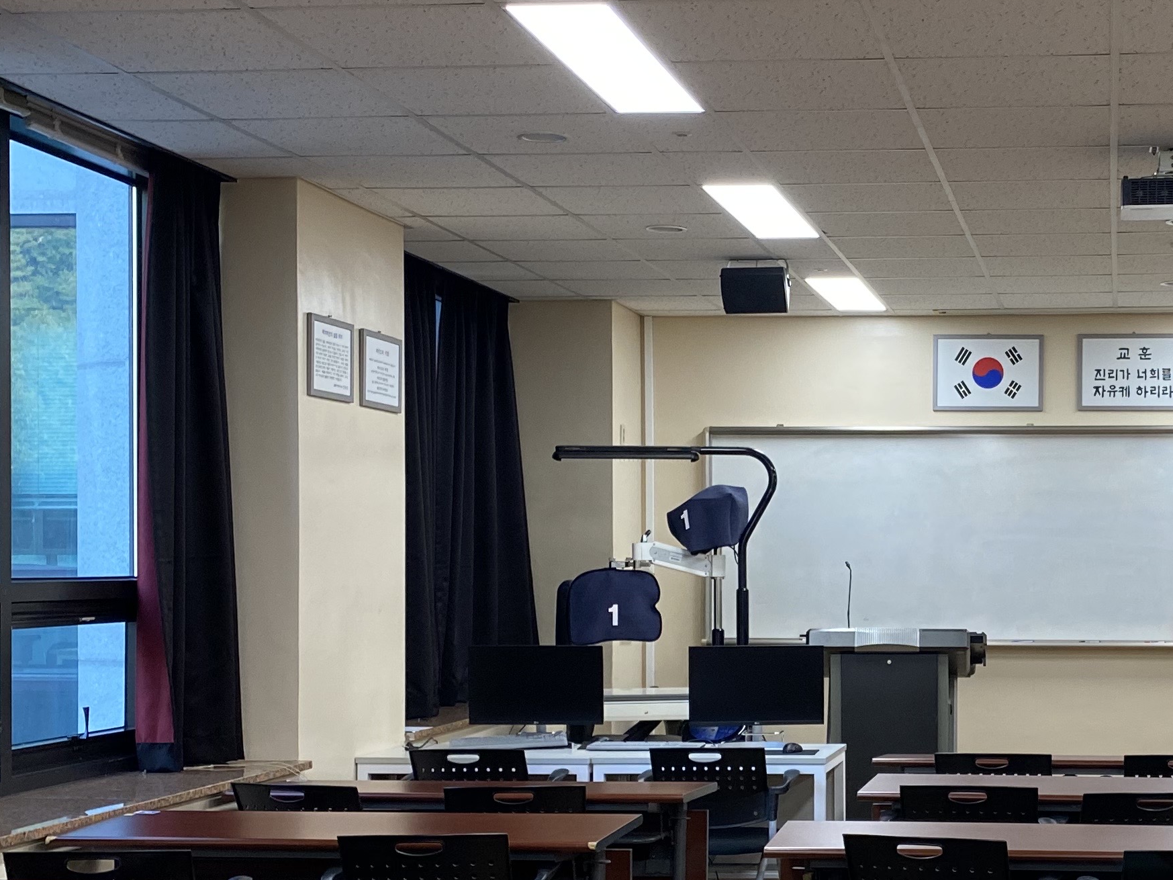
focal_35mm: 60
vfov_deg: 24.3
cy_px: 576
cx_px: 971
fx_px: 2033
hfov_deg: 31.2
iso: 125
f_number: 1.8
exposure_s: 1/120
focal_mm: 4.25
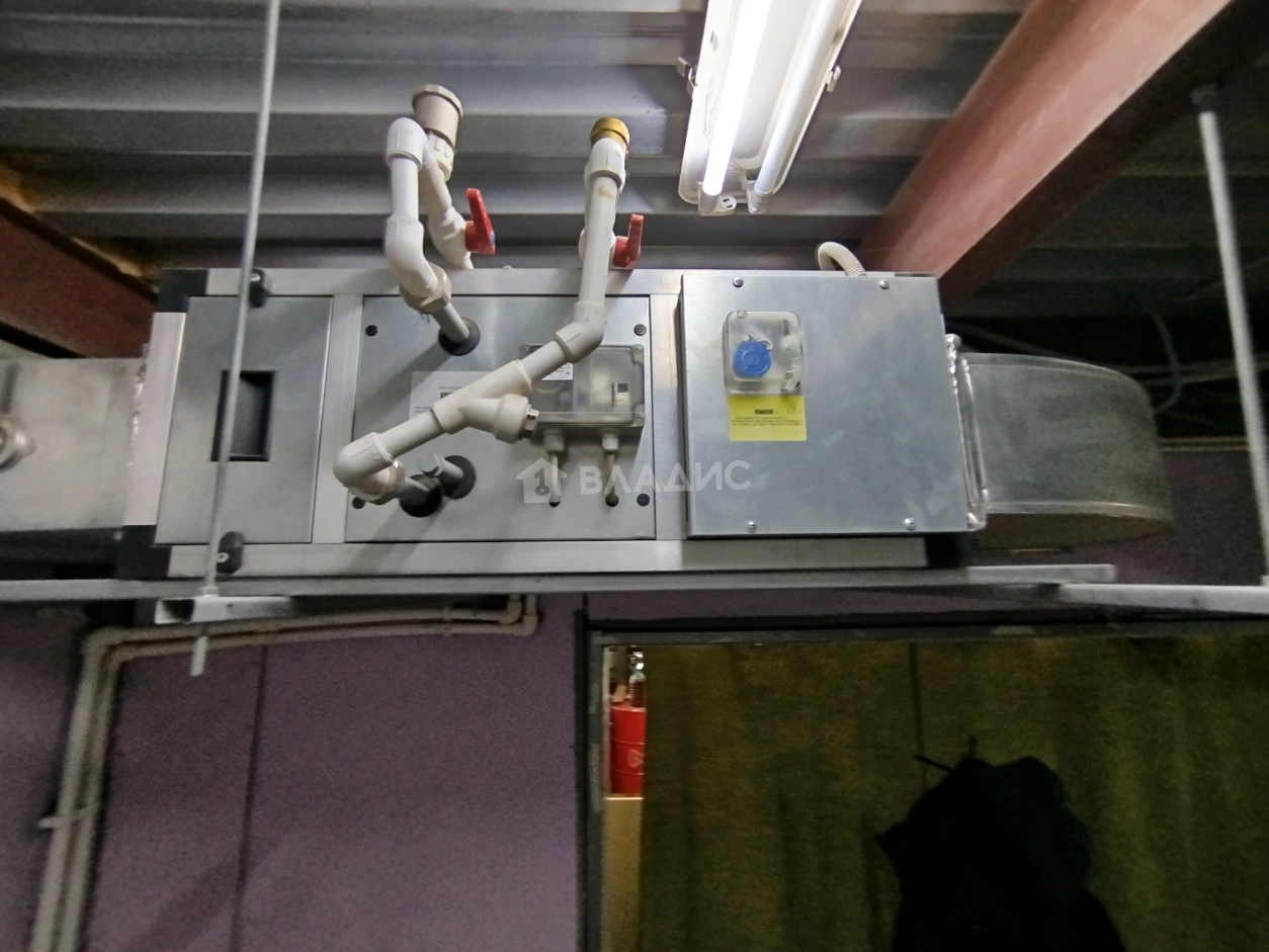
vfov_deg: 81.8
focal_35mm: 15
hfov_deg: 98.2
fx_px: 550
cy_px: 476
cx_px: 634
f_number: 2.2
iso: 125
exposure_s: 1/30
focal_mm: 1.65
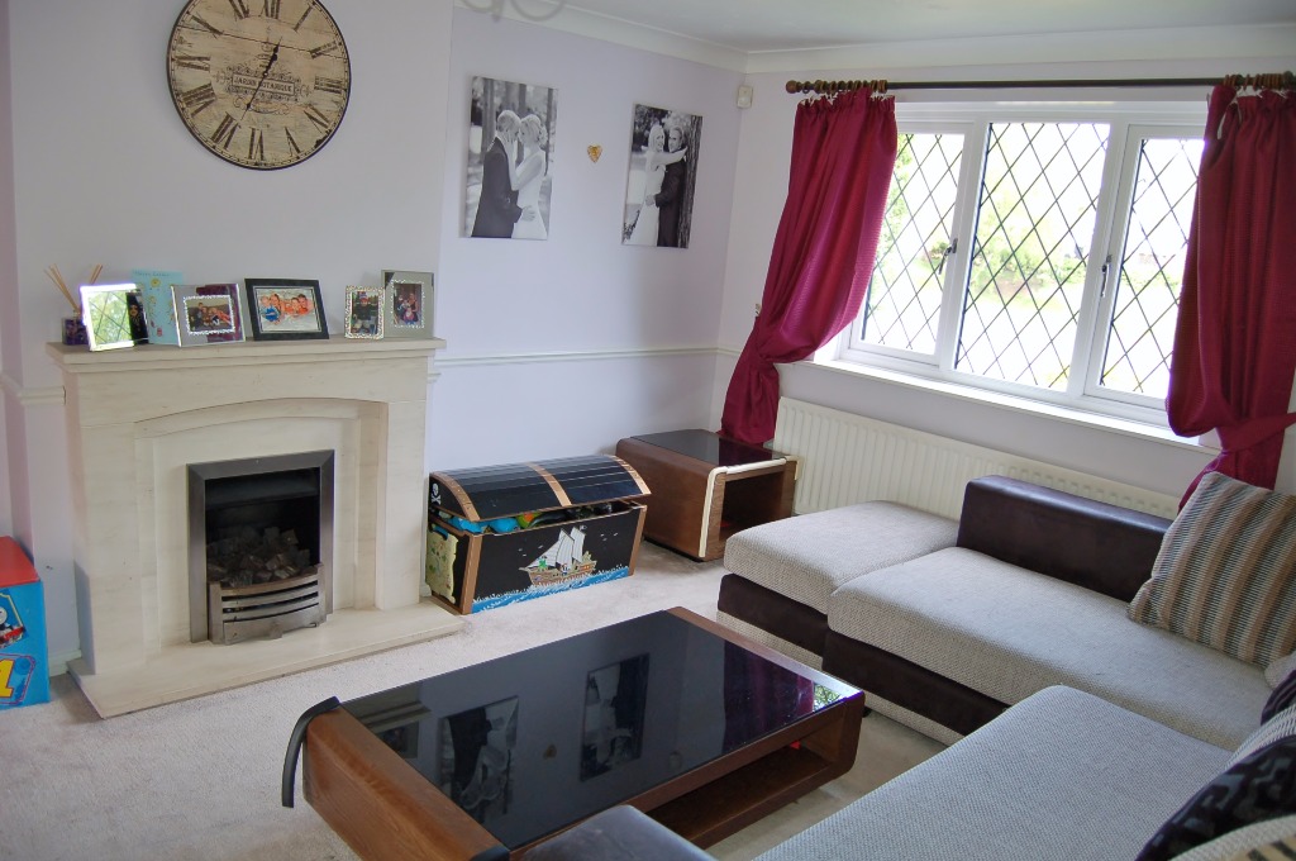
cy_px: 430
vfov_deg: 47.8
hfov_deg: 67.4
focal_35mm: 27
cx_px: 648
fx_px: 971
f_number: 3.5
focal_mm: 18
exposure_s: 1/60
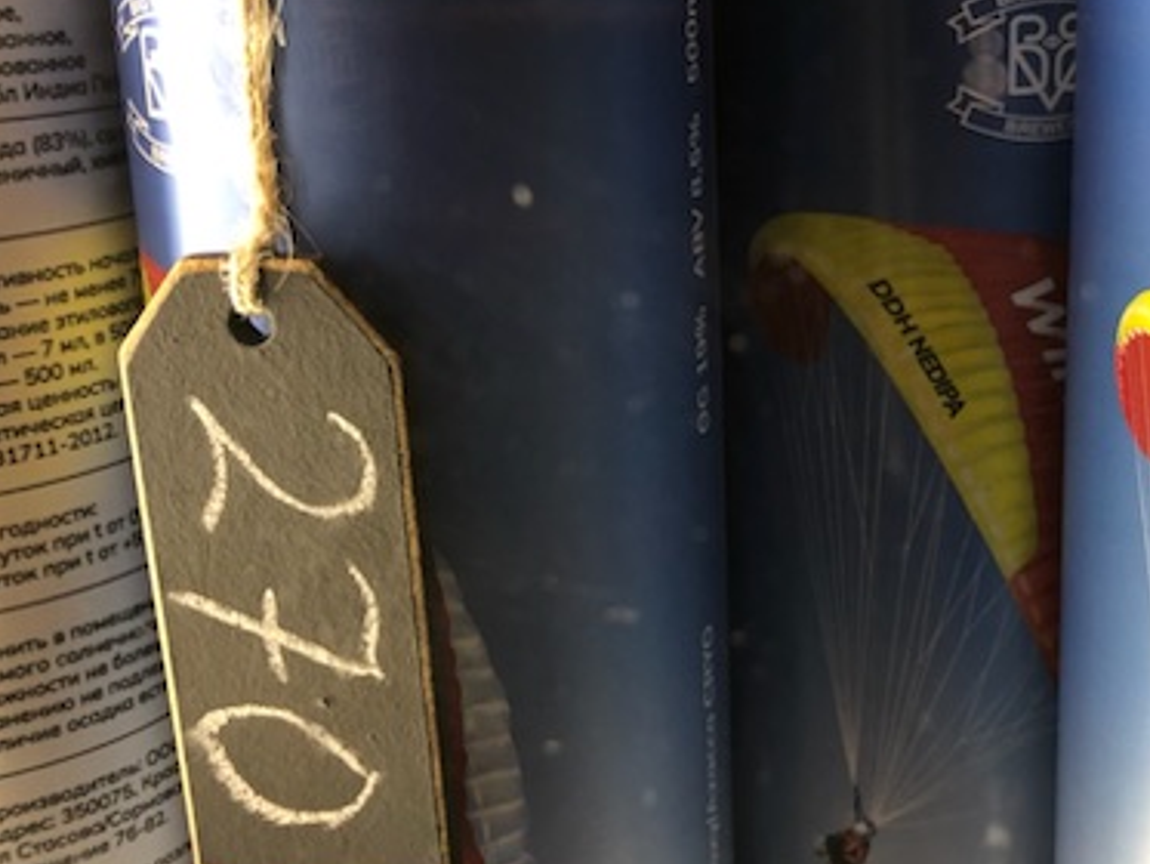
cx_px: 829
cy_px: 401
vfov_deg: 30.3
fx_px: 1595
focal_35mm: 48
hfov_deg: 38.8
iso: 40
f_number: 1.8
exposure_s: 1/17
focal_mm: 3.99
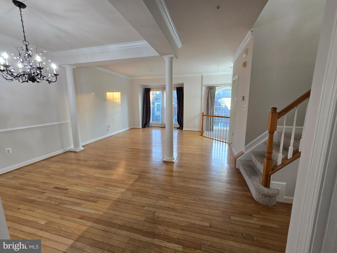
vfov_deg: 89.9
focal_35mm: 13
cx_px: 168
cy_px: 126
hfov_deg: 106.2
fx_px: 127
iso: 125
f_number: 2.2
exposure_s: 1/60
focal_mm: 2.2
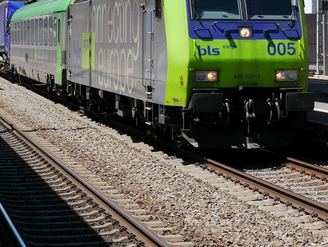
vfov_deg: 15.9
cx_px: 193
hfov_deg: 21.3
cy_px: 30
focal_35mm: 92
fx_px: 873
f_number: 9
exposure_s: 1/320
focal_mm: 25
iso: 160
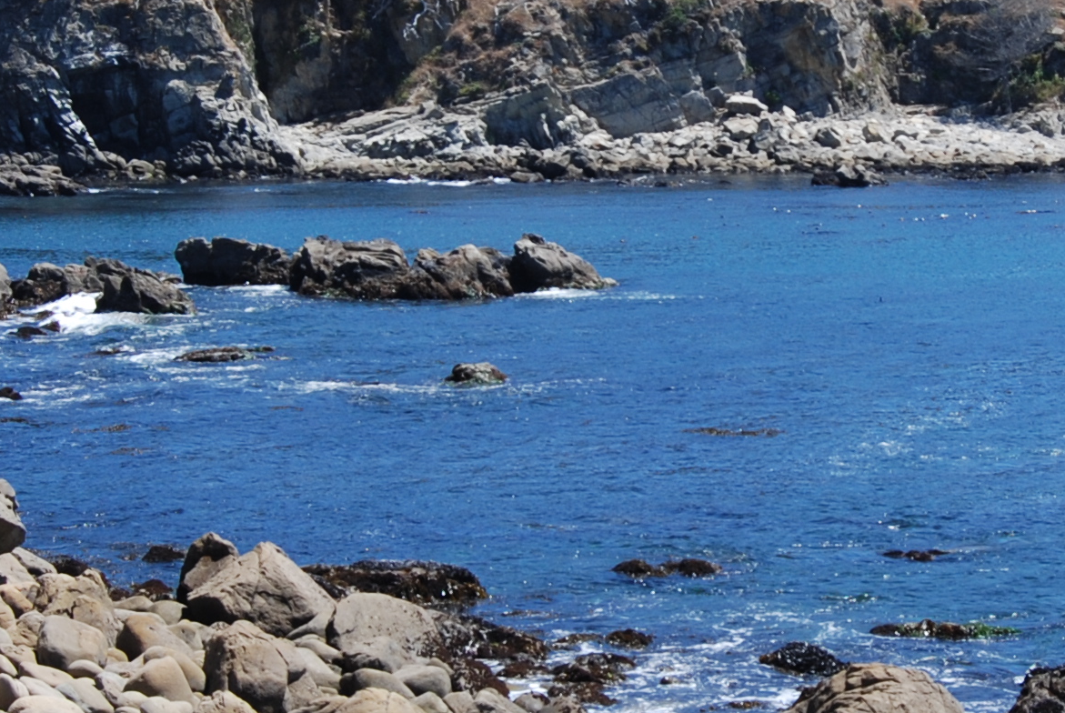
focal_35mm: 119
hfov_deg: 17.1
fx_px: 3525
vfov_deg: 11.5
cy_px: 289
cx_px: 825
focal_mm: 24
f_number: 7.1
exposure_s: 1/200
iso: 100
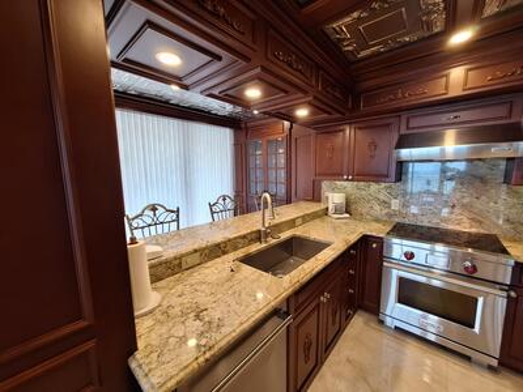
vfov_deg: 89.9
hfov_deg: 106.2
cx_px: 262
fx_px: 196
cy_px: 196
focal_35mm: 13
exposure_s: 1/40
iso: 64
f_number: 2.2
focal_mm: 1.74
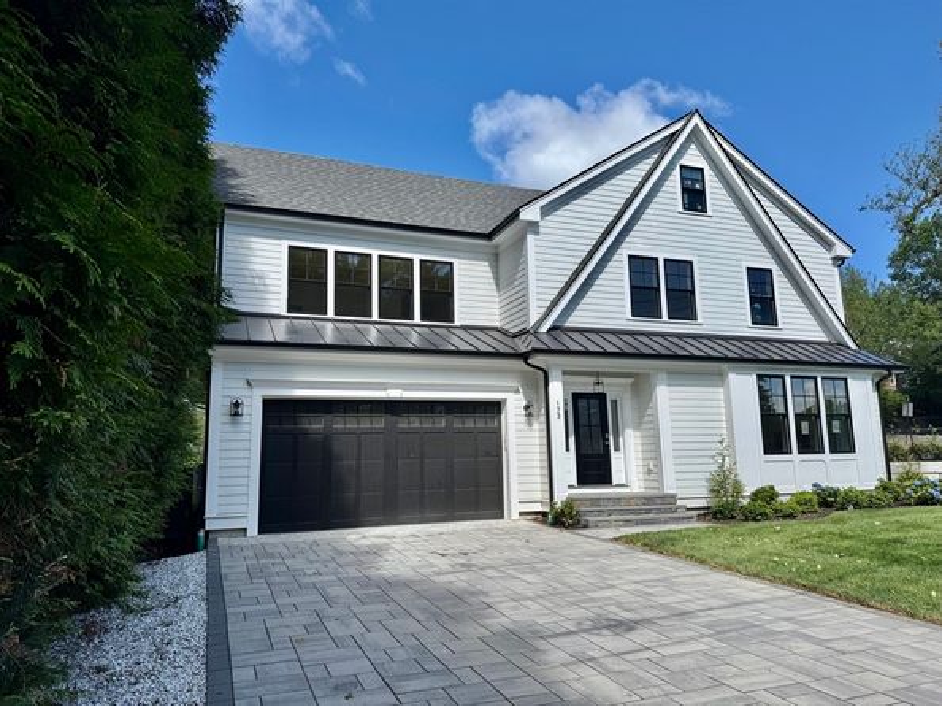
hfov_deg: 71.6
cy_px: 353
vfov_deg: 56.8
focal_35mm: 24
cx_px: 471
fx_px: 653
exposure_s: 1/4049
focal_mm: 6.76
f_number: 1.78
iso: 80
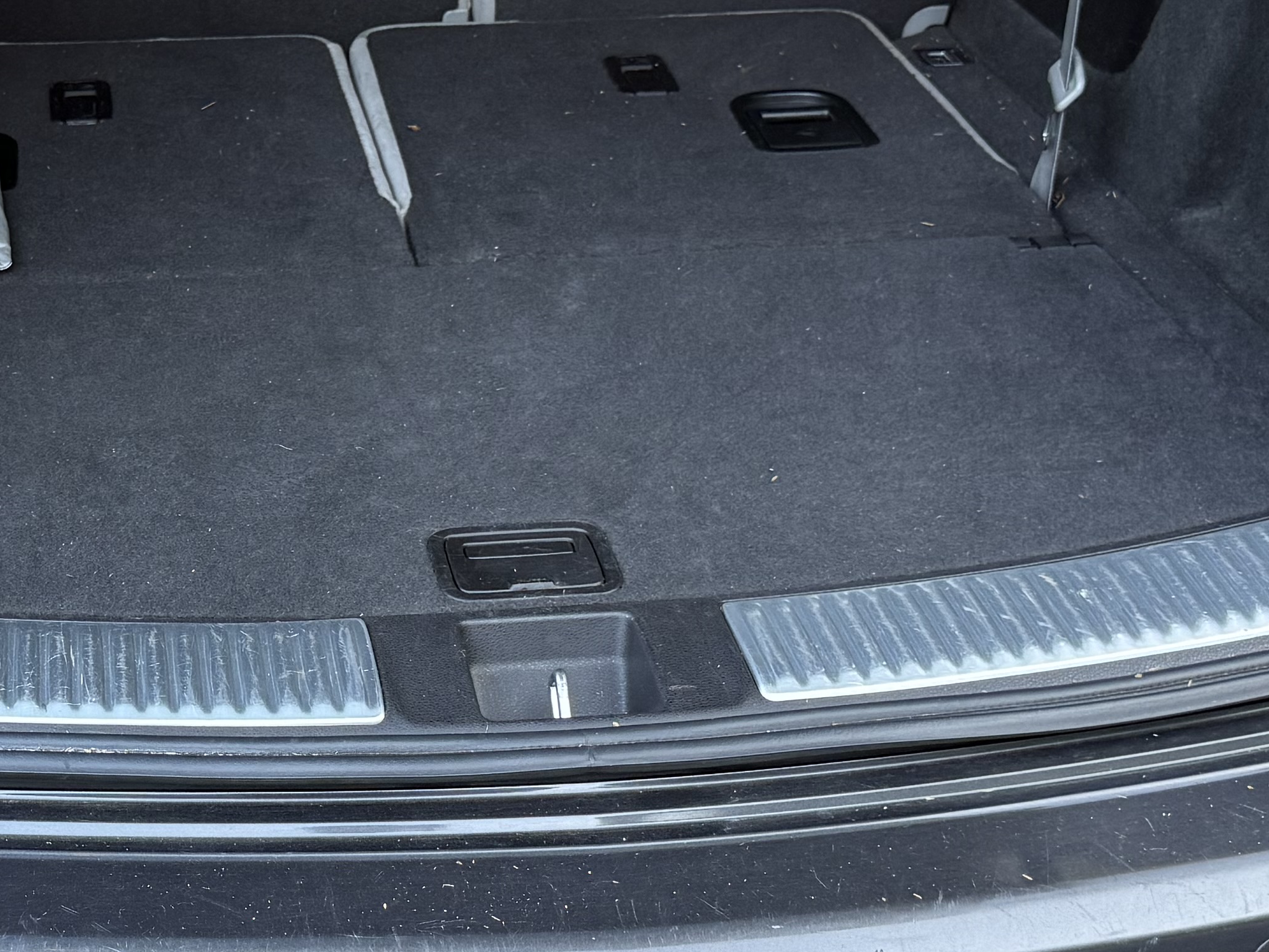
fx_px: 2456
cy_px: 455
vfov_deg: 21.9
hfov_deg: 28.4
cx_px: 280
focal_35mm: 67
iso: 200
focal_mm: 6.76
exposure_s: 1/121
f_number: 1.78
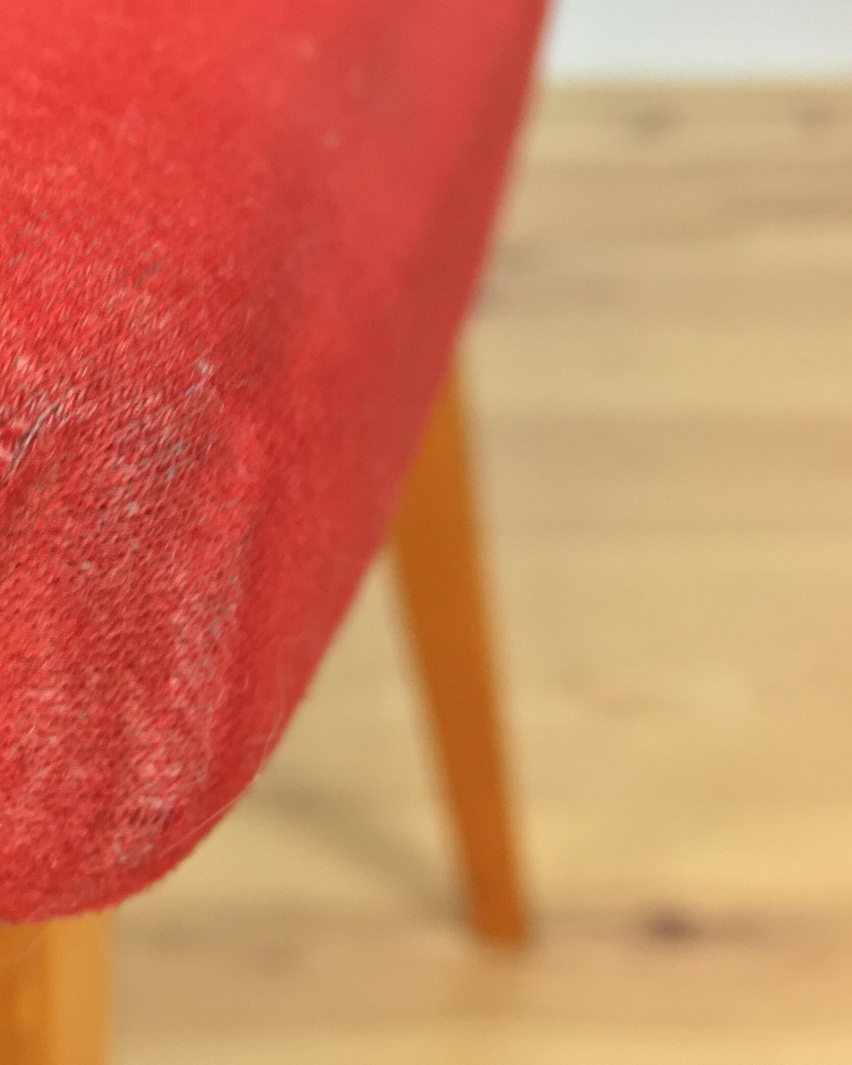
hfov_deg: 26.7
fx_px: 1734
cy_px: 397
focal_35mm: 55
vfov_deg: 34.0
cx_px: 93
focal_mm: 4.15
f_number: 2.2
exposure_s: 1/33
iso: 80
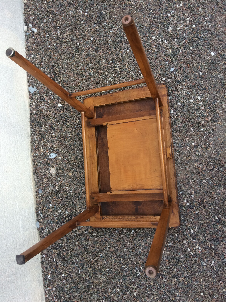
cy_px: 151
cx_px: 113
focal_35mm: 29
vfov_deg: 61.7
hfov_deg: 48.2
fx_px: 252
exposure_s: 1/33
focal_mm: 4.15
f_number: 2.2
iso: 32
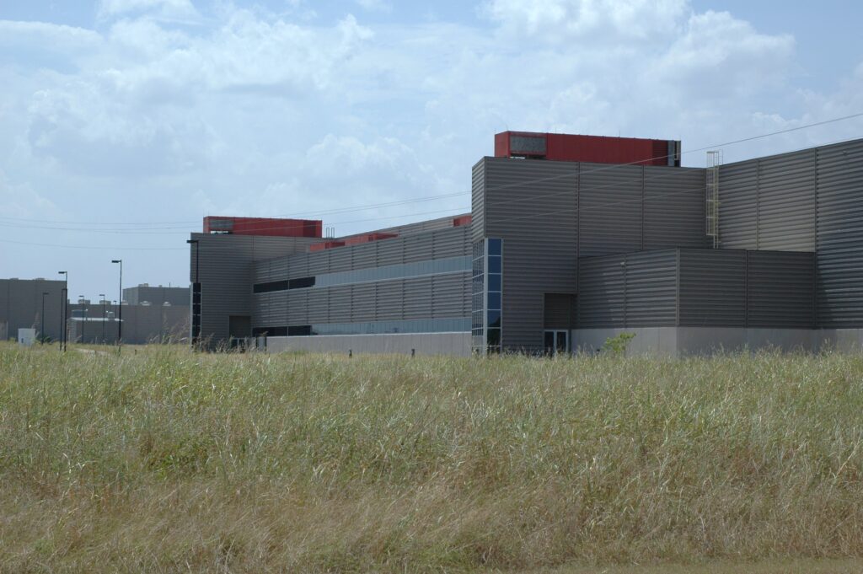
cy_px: 287
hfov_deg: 27.0
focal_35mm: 75
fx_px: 1796
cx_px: 432
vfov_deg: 18.2
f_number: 10
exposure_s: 1/400
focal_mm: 50
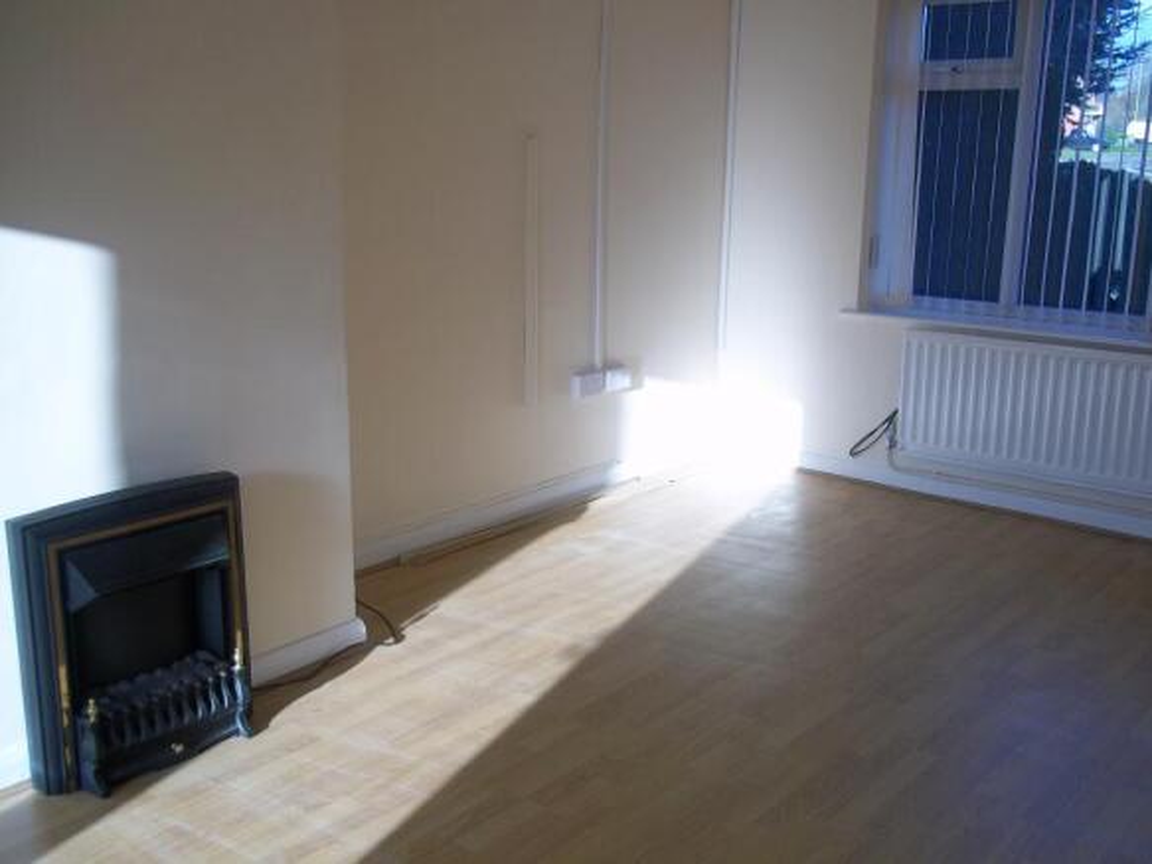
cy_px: 432
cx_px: 576
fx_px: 1198
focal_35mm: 36
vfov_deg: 39.6
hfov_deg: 51.4
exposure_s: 1/160
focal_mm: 6.5
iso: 80
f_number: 3.1
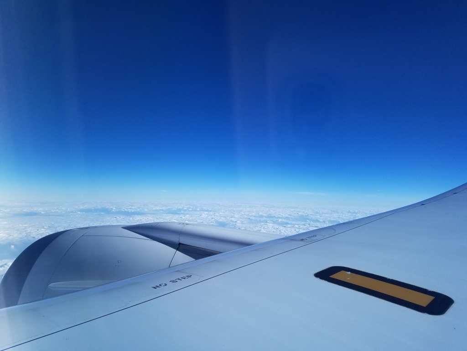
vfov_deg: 53.1
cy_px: 176
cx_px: 234
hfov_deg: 67.3
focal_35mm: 26
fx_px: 351
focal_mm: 4.2
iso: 50
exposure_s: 1/988
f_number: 1.7
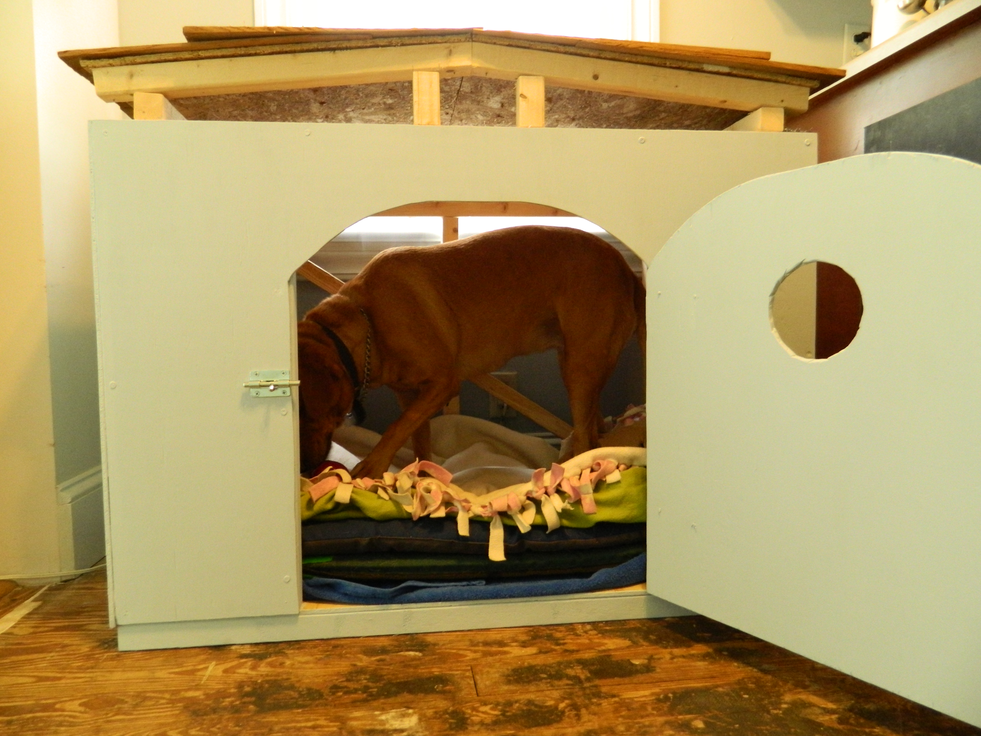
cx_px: 490
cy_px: 368
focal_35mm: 25
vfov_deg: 54.9
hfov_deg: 69.4
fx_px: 708
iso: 400
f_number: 3.1
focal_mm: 4.5
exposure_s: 1/20
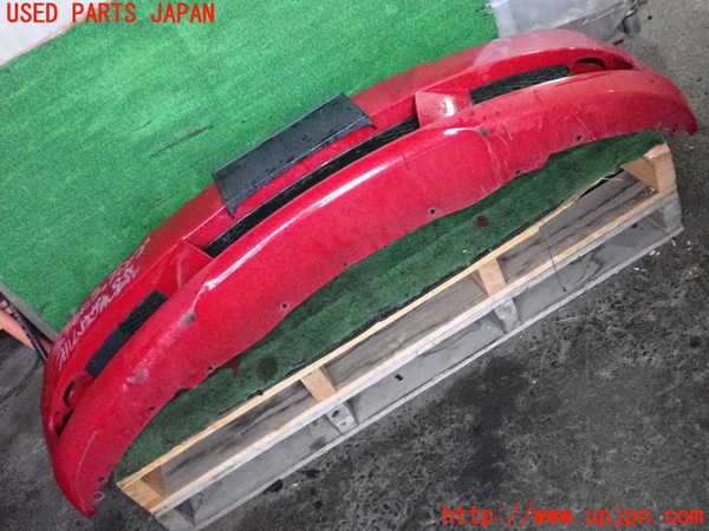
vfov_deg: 39.7
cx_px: 354
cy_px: 266
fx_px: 737
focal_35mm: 36
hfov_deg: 51.4
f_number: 2.5
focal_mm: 6.37
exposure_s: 1/125
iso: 5000
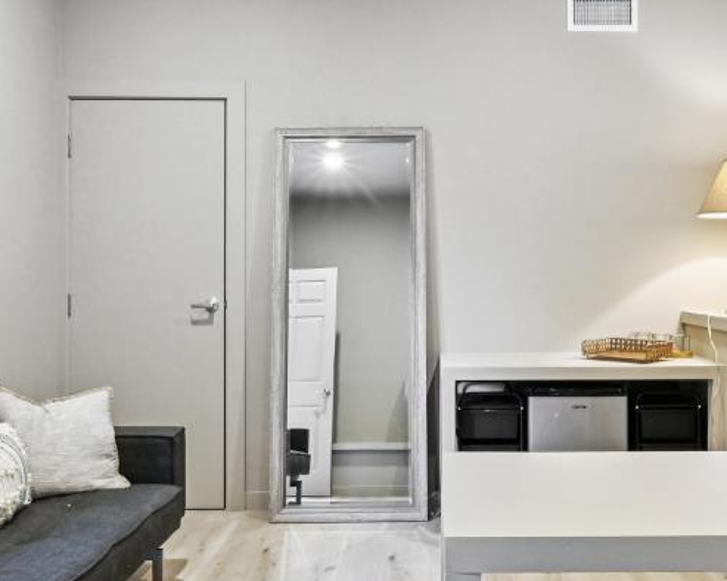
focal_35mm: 40
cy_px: 274
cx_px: 441
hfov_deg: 45.5
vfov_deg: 37.3
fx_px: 860
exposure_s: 1/6
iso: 1600
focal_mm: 14
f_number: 14
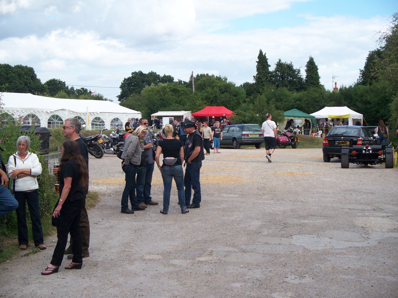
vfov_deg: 24.0
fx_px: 701
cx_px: 199
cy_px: 149
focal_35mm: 61
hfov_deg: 31.7
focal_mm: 12.89
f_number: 3.1
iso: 64
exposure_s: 1/400
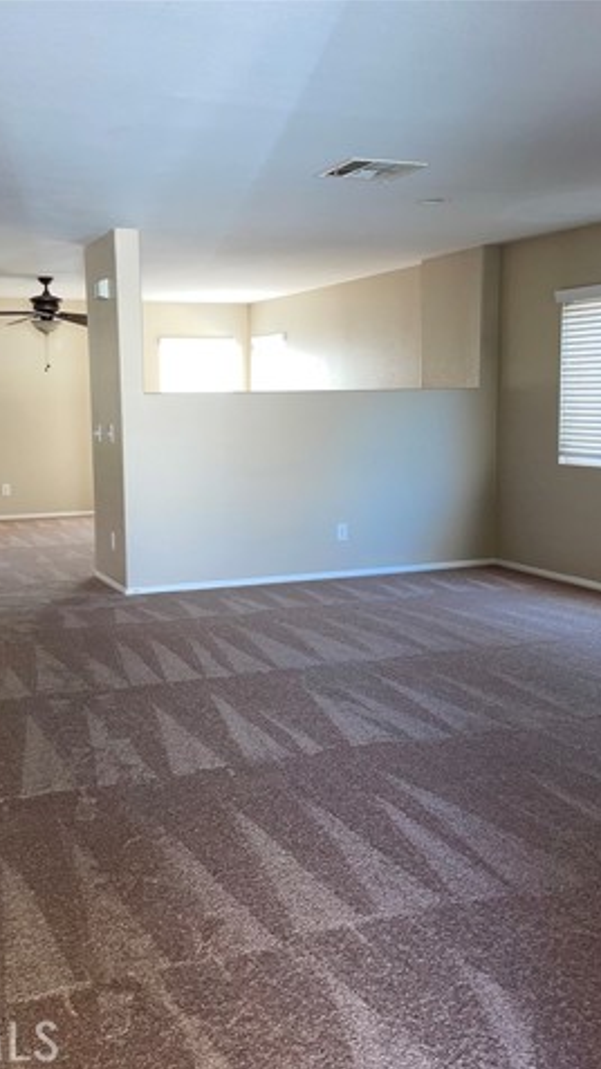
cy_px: 536
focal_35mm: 38
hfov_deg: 31.1
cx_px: 251
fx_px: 1078
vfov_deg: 52.8
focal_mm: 4.2
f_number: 1.6
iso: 40
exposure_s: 1/24
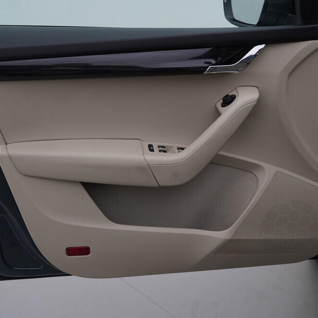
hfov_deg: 36.0
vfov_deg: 36.1
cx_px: 147
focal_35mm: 47
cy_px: 157
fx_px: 488
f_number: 4
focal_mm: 24
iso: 125
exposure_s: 1/80
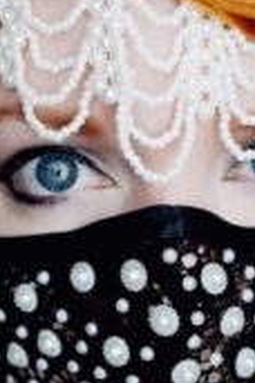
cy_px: 298
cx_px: 209
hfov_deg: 15.3
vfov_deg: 22.7
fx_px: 939
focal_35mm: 88
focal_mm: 21
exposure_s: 1/160
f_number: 4
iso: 500
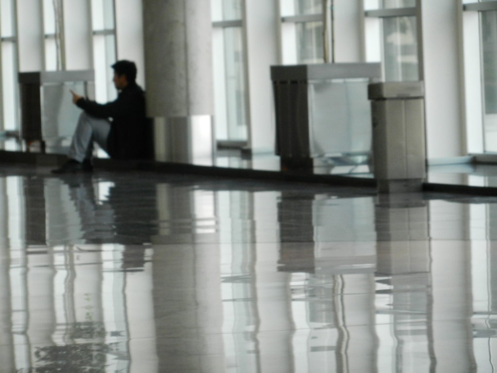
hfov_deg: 7.9
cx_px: 248
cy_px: 186
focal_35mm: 252
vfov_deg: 5.9
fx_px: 3618
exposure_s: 1/200
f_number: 5.3
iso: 640
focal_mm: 45.3
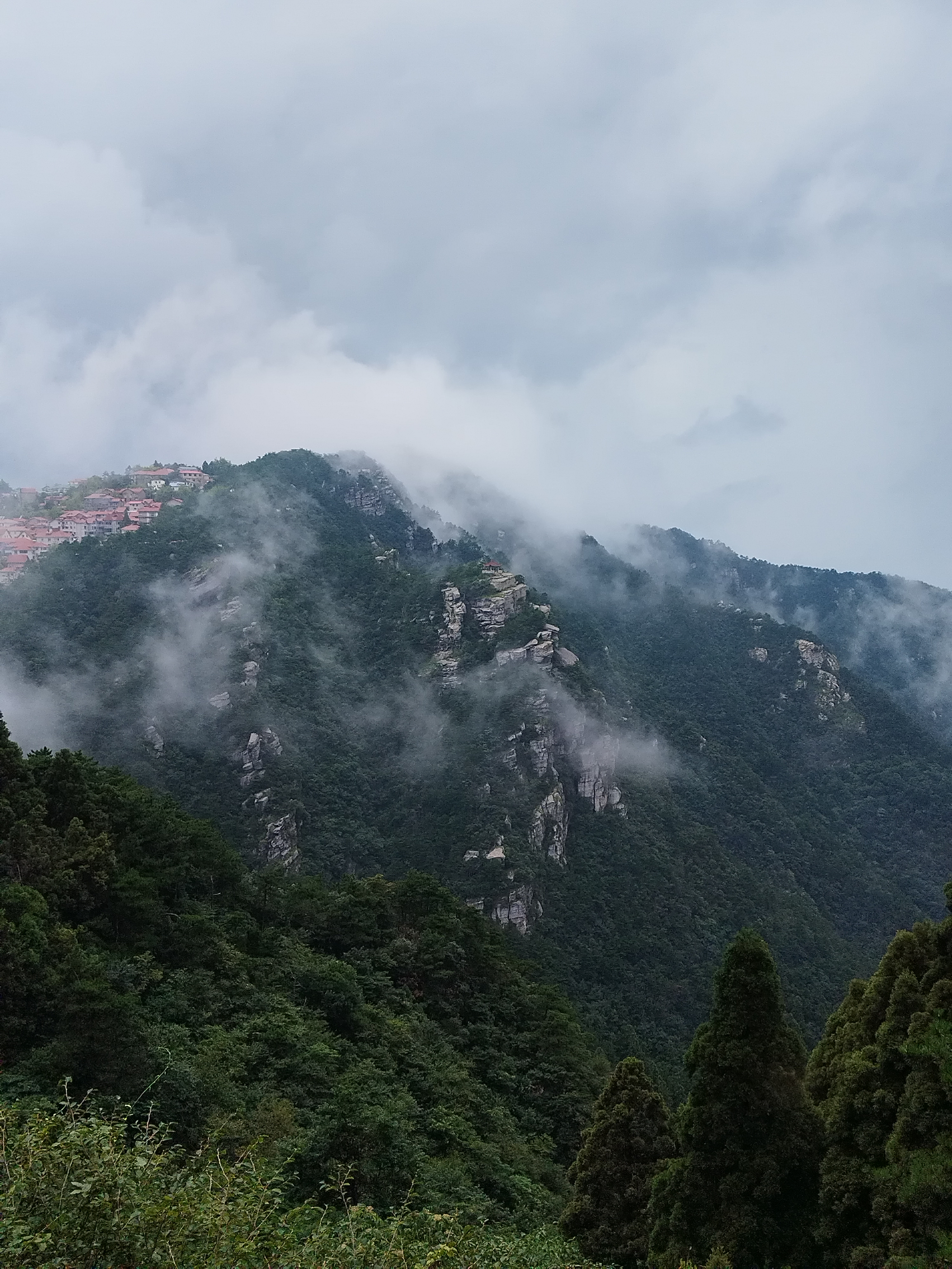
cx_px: 476
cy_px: 634
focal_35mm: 37
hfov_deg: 38.7
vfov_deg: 50.1
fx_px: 1357
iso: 100
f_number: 1.8
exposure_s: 1/1283
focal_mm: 6.24
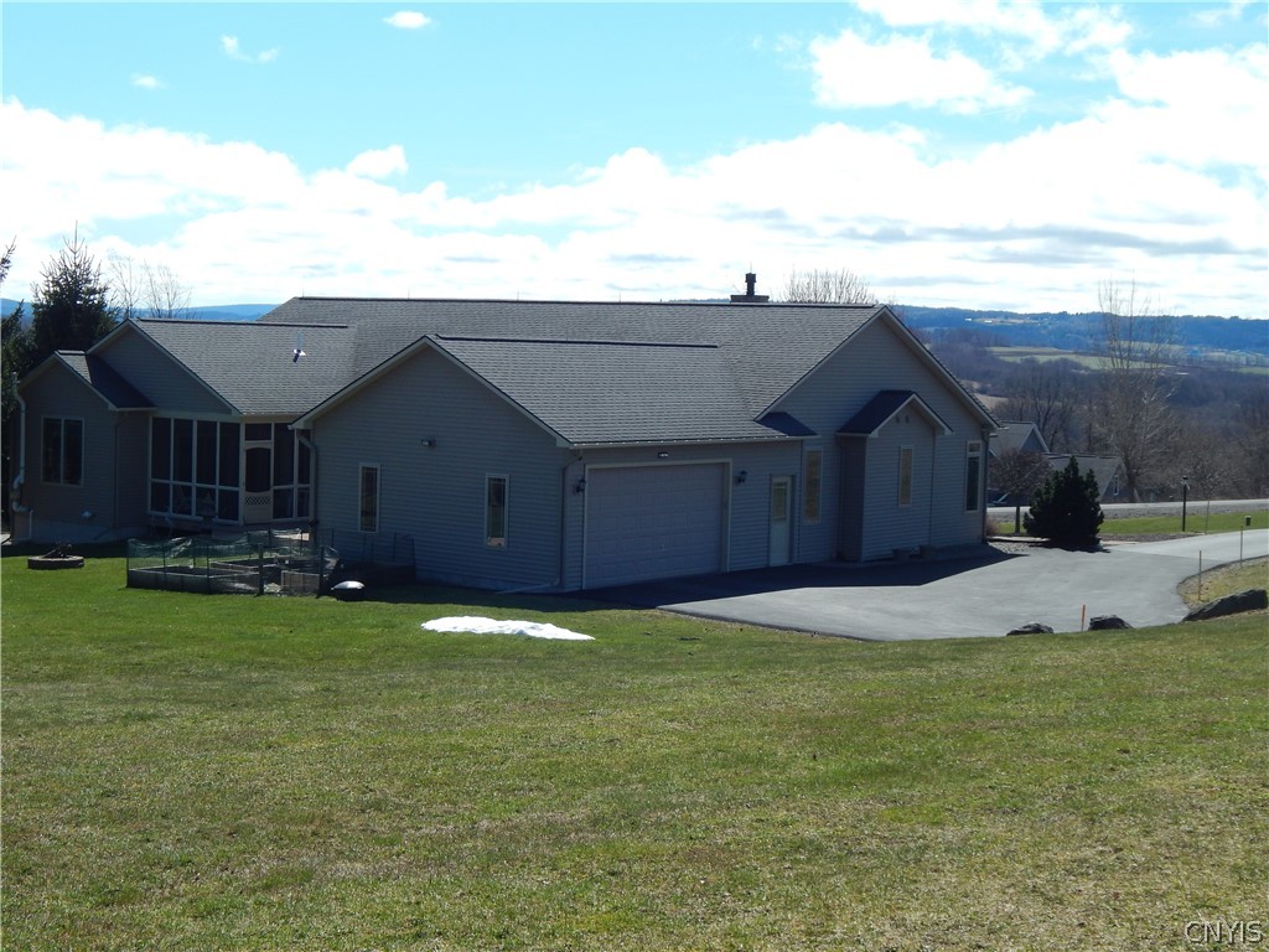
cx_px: 634
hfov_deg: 34.9
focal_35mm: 55
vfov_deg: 26.6
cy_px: 476
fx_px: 2016
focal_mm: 9.7
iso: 125
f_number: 7.6
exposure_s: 1/400
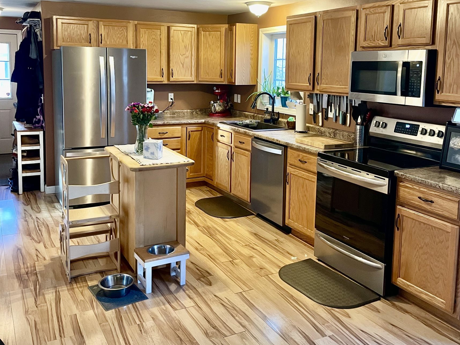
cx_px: 232
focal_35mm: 35
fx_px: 465
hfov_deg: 52.6
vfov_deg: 40.4
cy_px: 126
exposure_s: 1/60
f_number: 1.6
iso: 500
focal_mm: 4.2
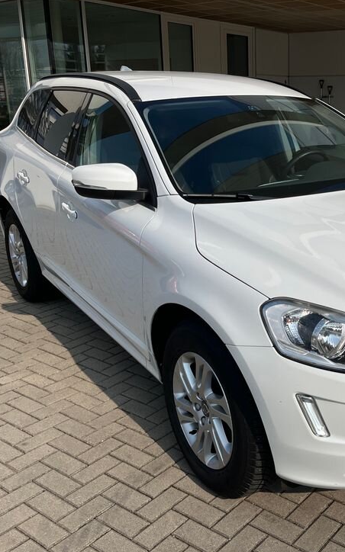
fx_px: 587
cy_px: 278
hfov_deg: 31.5
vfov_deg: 50.4
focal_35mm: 39
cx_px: 299
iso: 50
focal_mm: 5.1
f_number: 1.6
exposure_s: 1/6897
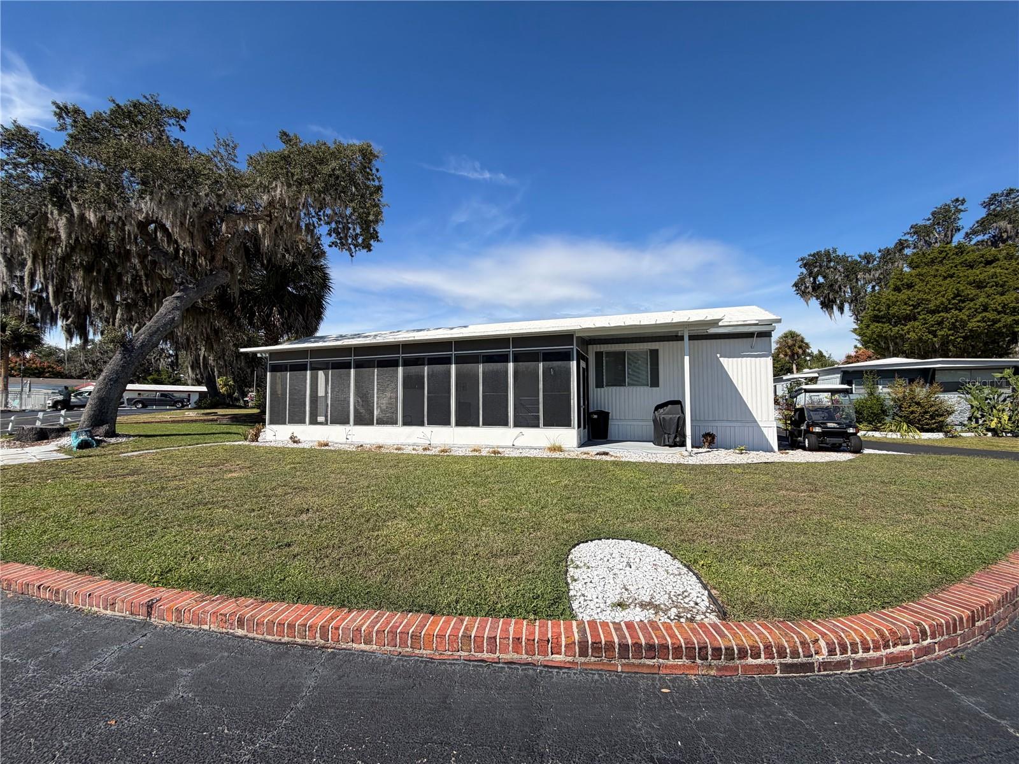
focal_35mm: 14
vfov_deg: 85.7
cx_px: 510
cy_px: 382
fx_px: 412
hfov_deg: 102.1
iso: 20
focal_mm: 2.22
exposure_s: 1/809
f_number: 2.2
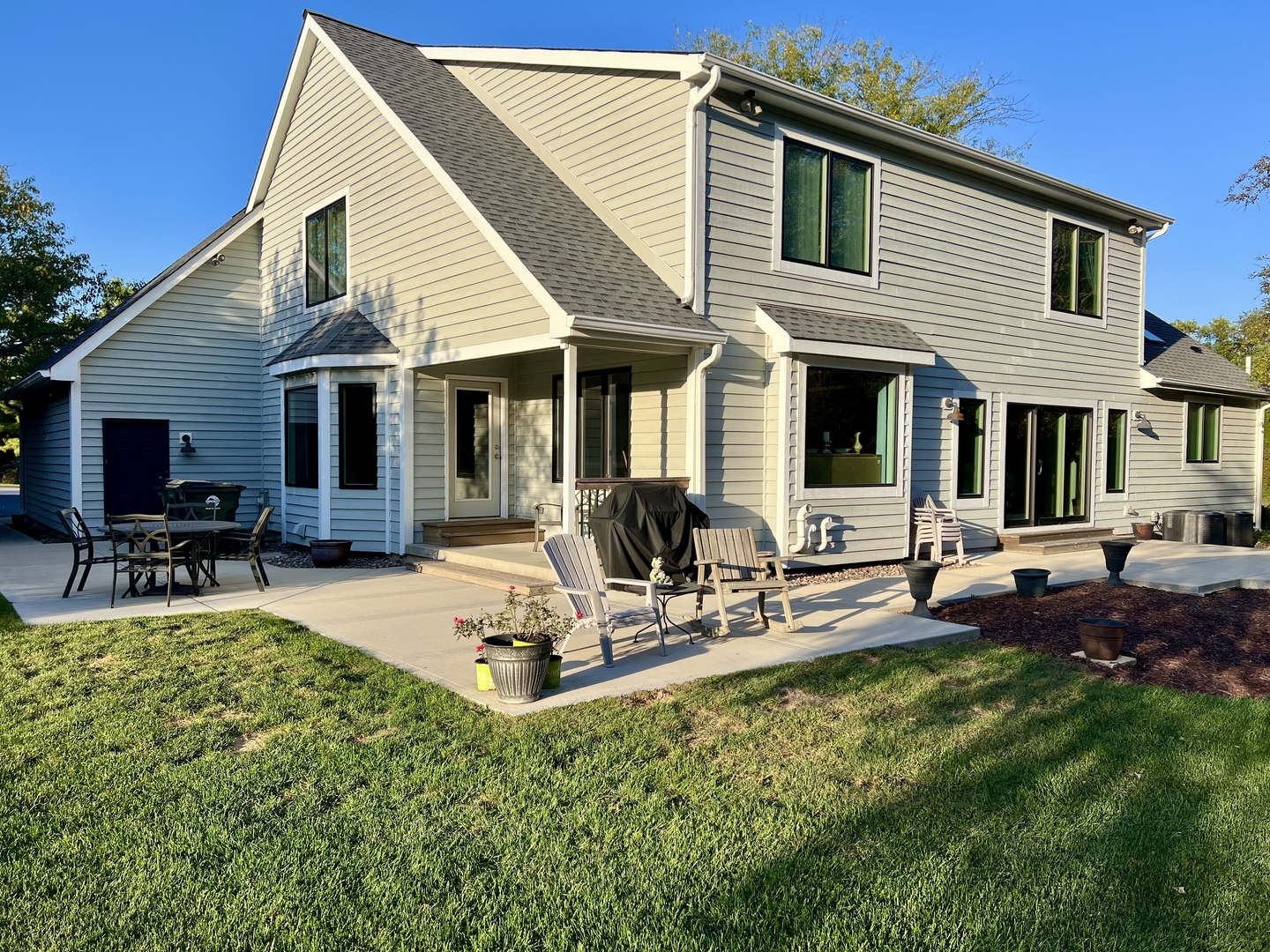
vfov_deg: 53.1
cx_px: 635
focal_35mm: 26
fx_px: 954
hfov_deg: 67.3
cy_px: 476
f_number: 1.5
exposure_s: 1/2208
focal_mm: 5.7
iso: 50
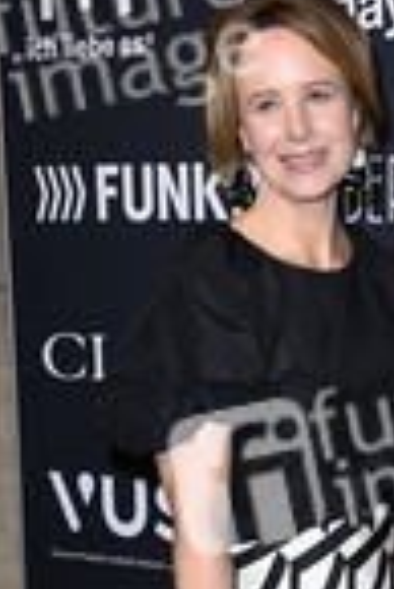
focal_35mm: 110
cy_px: 662
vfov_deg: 17.9
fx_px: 1801
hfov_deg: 12.2
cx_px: 496
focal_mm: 40
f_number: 5.6
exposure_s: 1/250
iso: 500
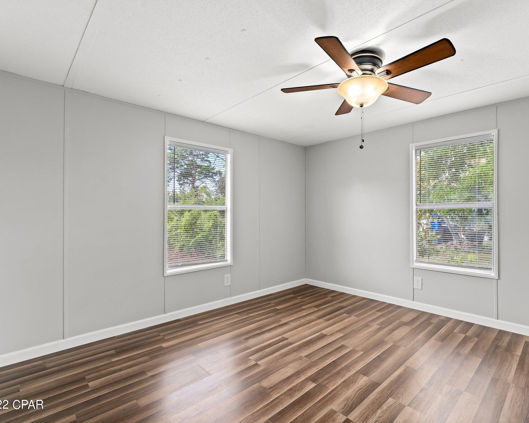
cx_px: 291
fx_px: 277
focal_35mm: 18
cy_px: 211
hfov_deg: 87.1
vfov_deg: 74.8
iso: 400
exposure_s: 1/8
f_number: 8
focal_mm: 15.6
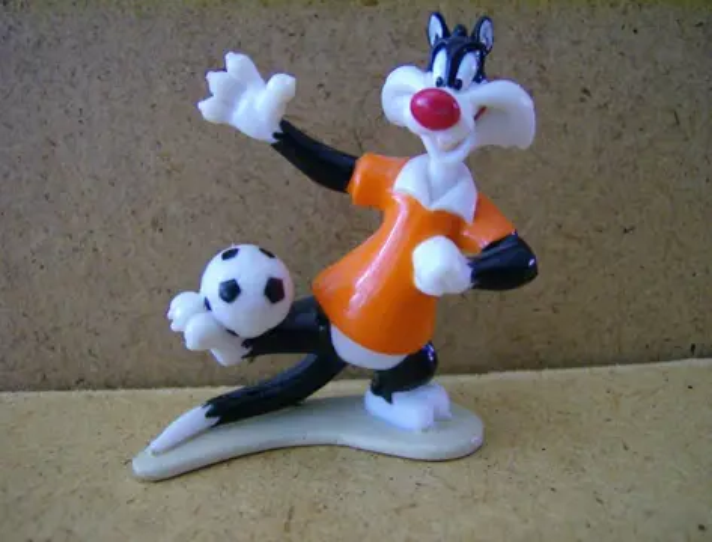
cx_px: 356
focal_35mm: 36
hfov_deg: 51.1
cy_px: 271
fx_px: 744
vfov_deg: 40.0
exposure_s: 1/48.8
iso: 200
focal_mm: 6
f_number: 2.8
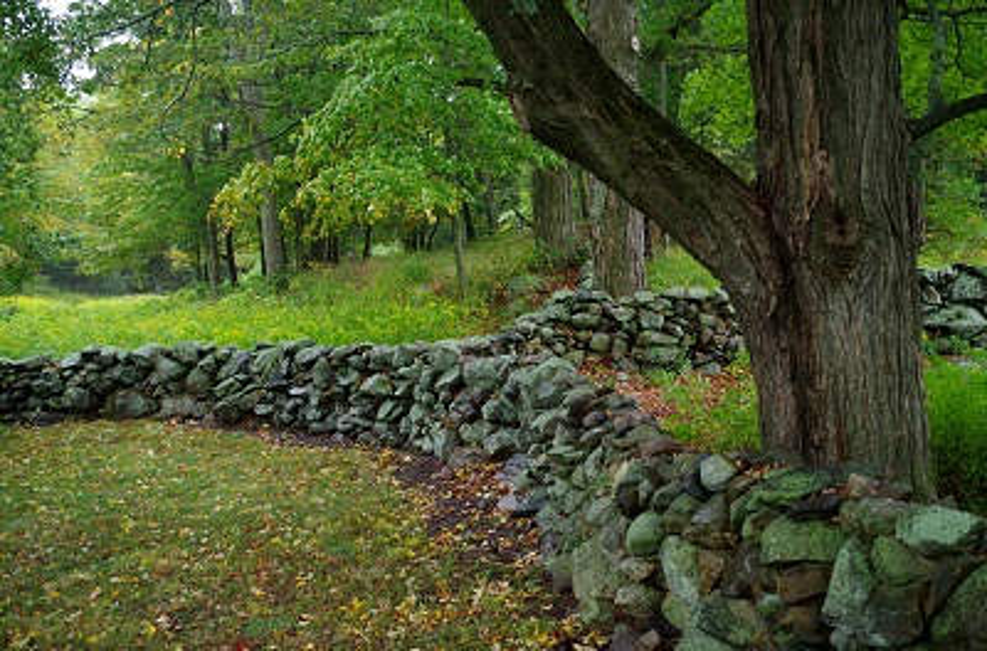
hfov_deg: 49.7
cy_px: 326
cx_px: 494
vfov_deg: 34.0
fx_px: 1066
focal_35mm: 39
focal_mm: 26.25
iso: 800
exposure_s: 1/80
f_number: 4
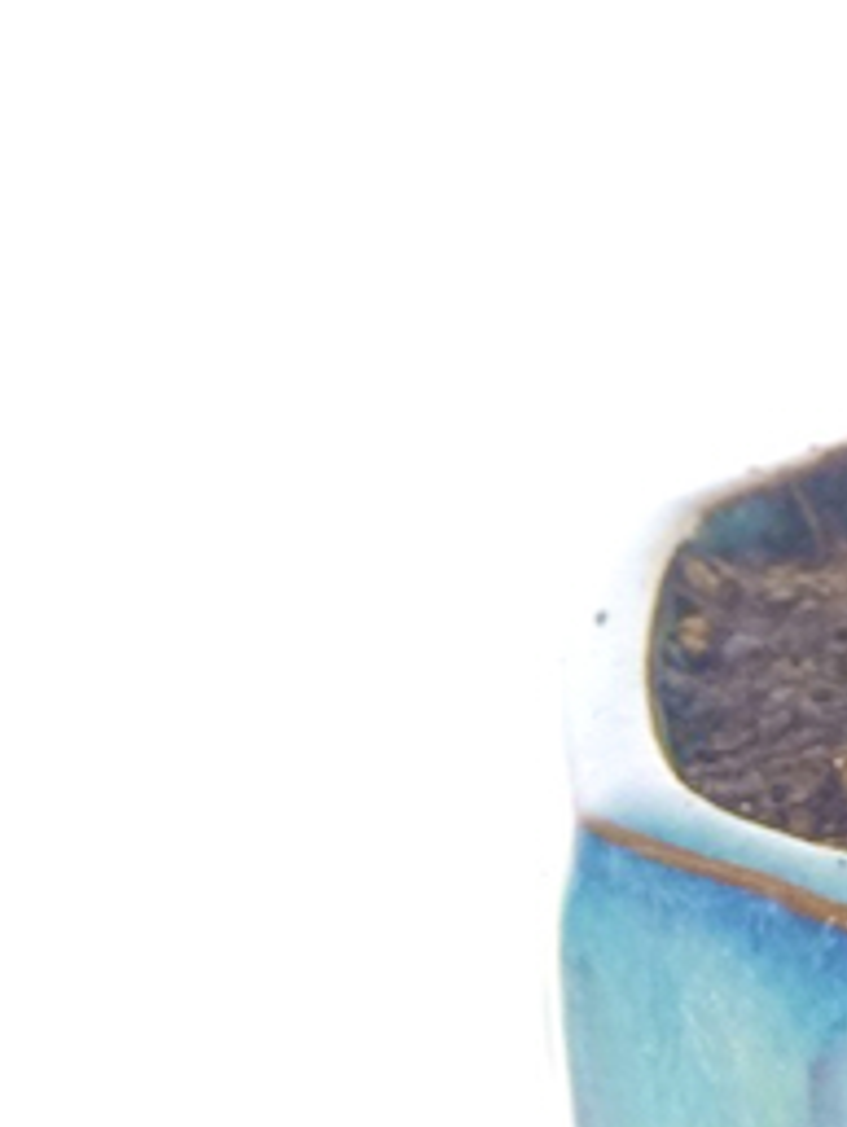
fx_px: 19200
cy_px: -960
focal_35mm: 589
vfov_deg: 3.3
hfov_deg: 2.5
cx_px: 1777
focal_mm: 81.9
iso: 2000
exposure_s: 1/15
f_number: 13
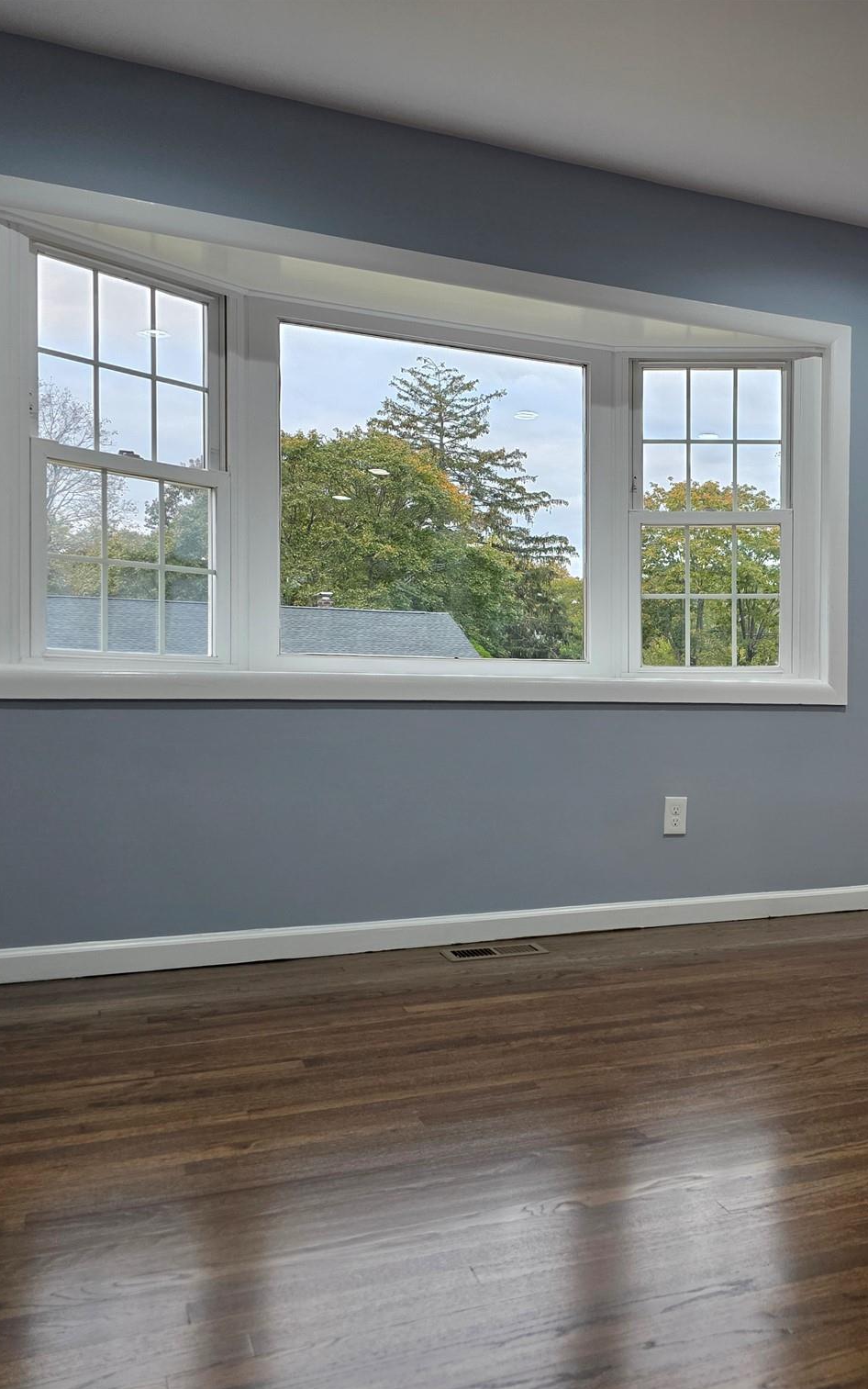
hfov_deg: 36.3
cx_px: 754
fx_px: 1249
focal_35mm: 33
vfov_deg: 58.1
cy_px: 702
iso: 160
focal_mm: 6.3
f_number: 1.7
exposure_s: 1/120
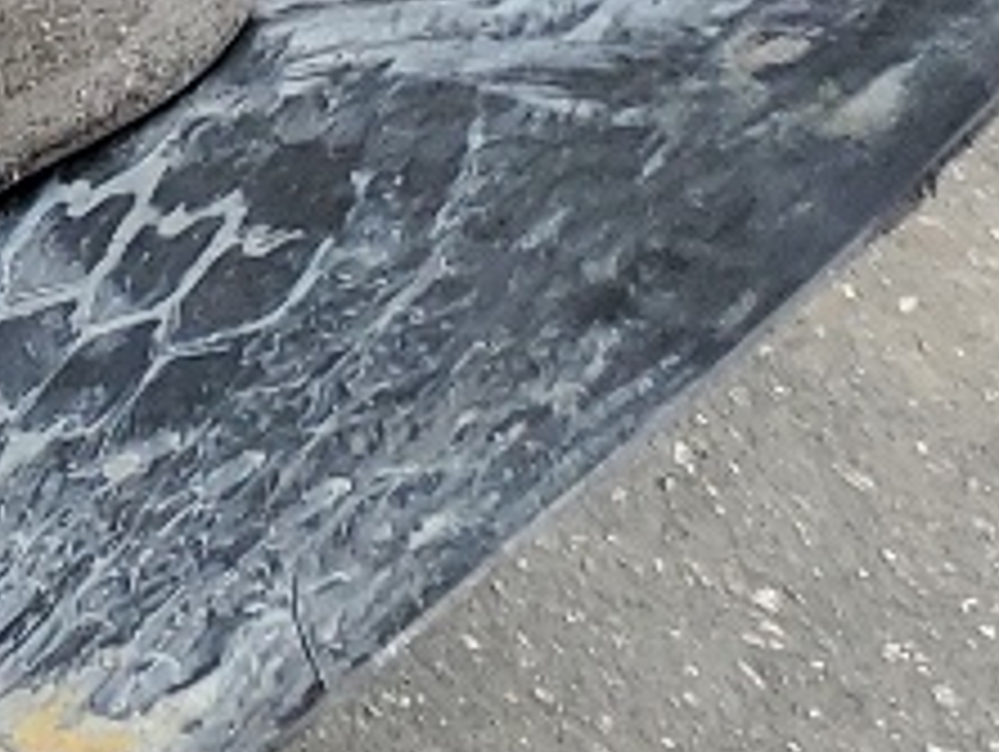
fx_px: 5403
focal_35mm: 187
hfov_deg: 8.9
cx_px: -1872
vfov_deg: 7.2
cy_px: -1351
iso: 50
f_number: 1.5
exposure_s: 1/217
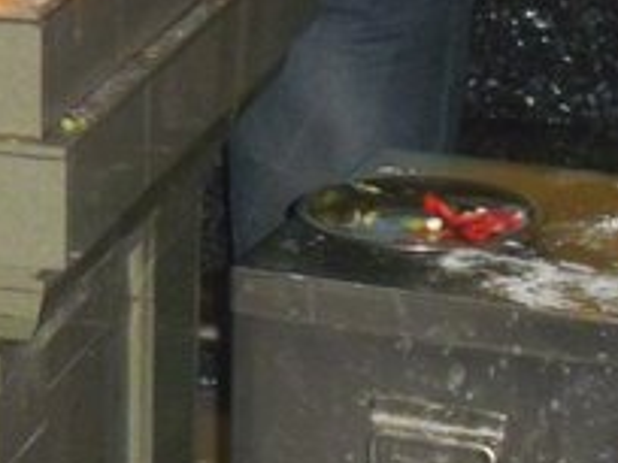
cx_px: -400
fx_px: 3856
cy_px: 179
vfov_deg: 6.9
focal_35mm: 216
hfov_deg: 8.9
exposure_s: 1/60
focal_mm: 9
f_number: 3.4
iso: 400
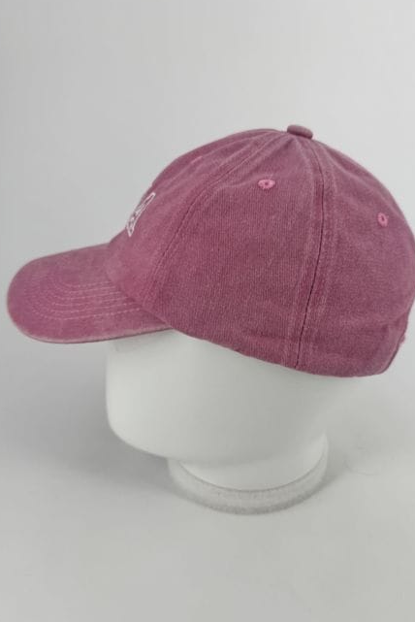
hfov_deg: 49.6
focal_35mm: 26
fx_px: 449
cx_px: 212
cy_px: 311
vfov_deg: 69.4
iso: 80
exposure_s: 1/995
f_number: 1.78
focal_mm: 6.76
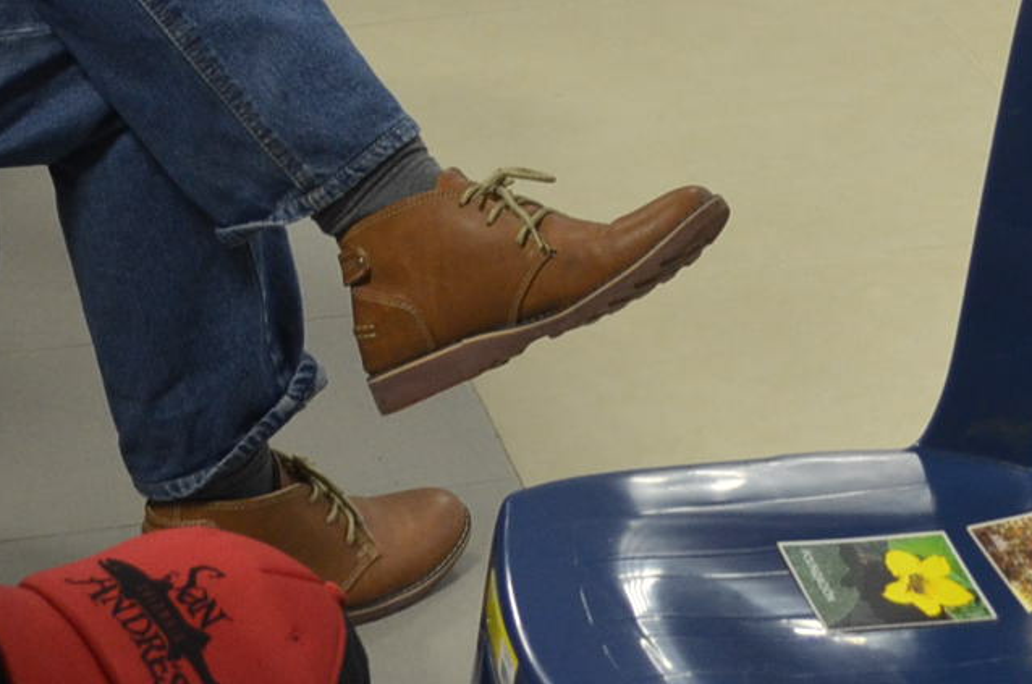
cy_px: -429
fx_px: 3978
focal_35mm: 139
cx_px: 375
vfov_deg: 9.5
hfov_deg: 14.8
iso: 800
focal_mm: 24
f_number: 4
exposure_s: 1/30
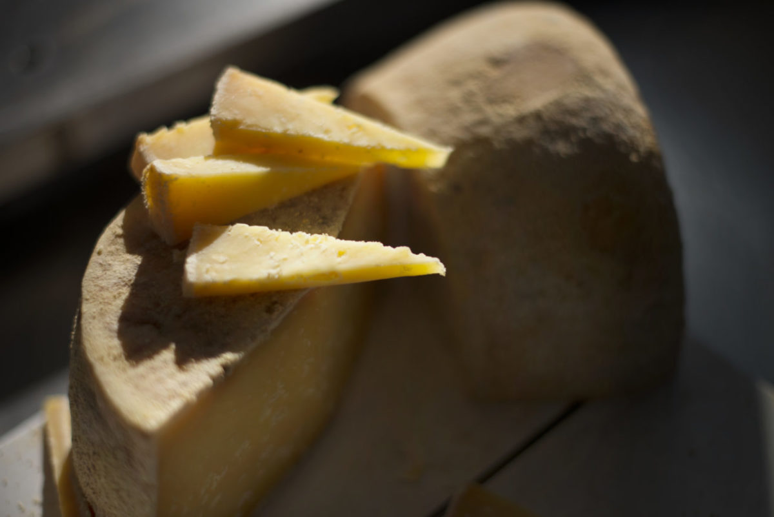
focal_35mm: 50
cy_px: 258
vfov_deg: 27.0
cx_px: 387
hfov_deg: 39.6
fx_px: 1075
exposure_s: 1/4000
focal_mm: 50
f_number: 1.4
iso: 50
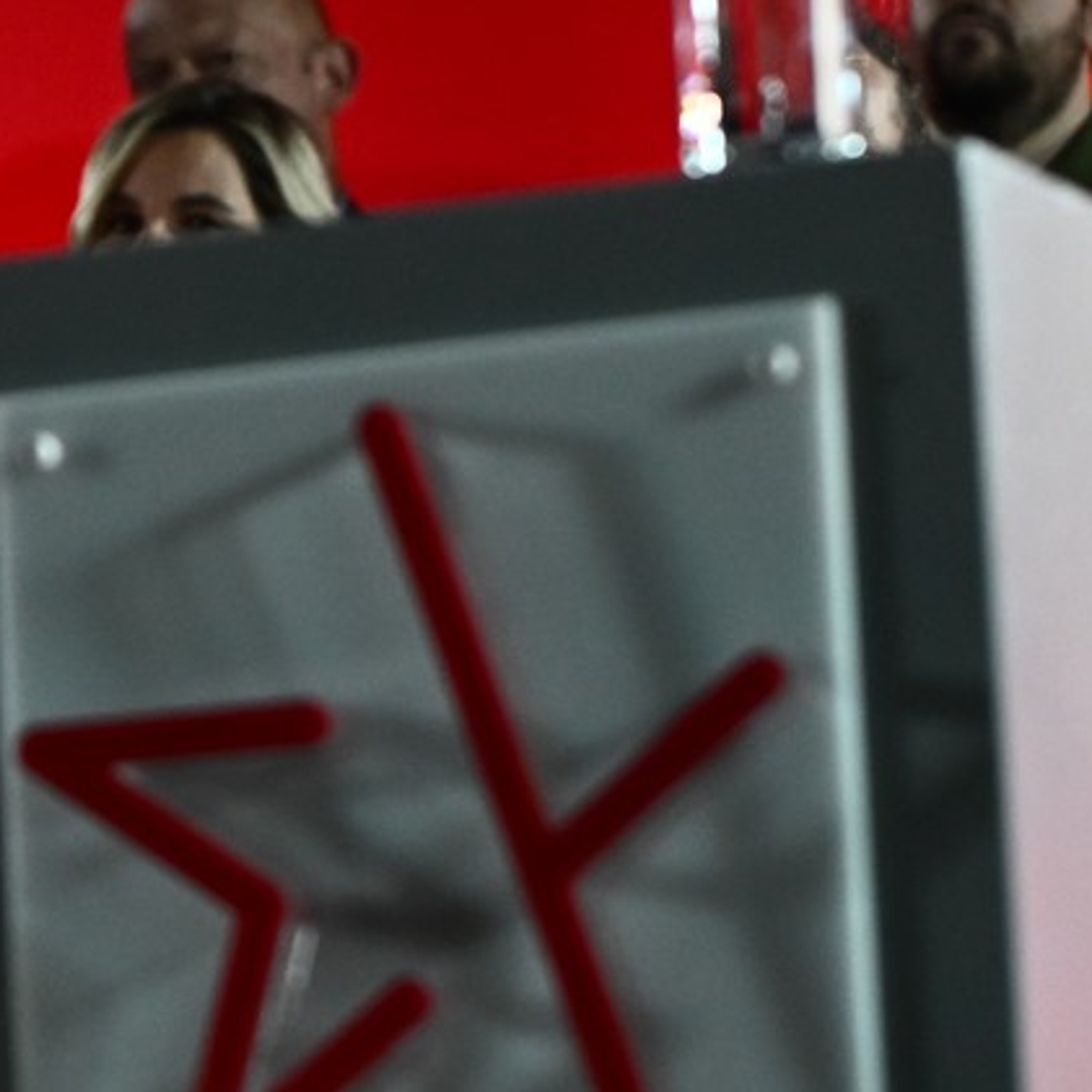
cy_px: 180
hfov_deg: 6.9
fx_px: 9065
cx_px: -75
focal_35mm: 254
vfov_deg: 6.9
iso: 3200
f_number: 3.2
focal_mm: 70
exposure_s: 1/800
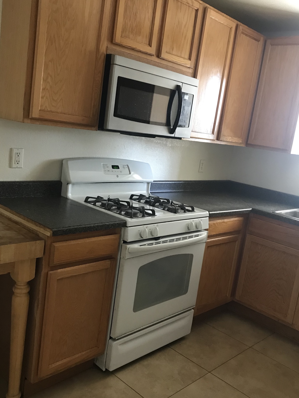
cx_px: 150
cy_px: 199
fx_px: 322
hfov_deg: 49.7
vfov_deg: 63.4
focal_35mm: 28
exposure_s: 1/13
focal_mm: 3.99
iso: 100
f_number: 1.8
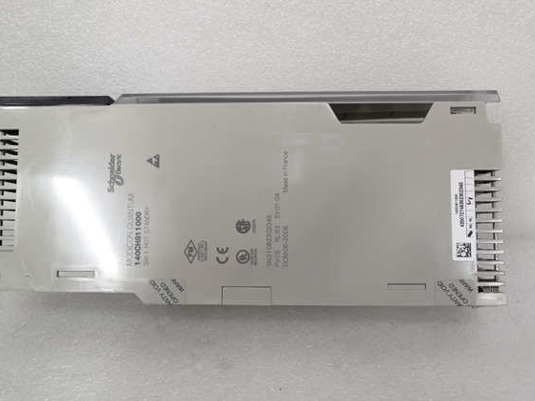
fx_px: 448
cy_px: 201
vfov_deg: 48.2
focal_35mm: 29
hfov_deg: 61.7
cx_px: 269
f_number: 1.8
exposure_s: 1/33.3
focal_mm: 3.95
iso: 160
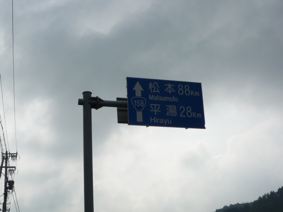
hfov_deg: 38.2
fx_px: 409
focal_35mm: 50
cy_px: 106
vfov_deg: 29.1
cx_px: 142
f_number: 8
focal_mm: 8.8
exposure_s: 1/640
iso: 100
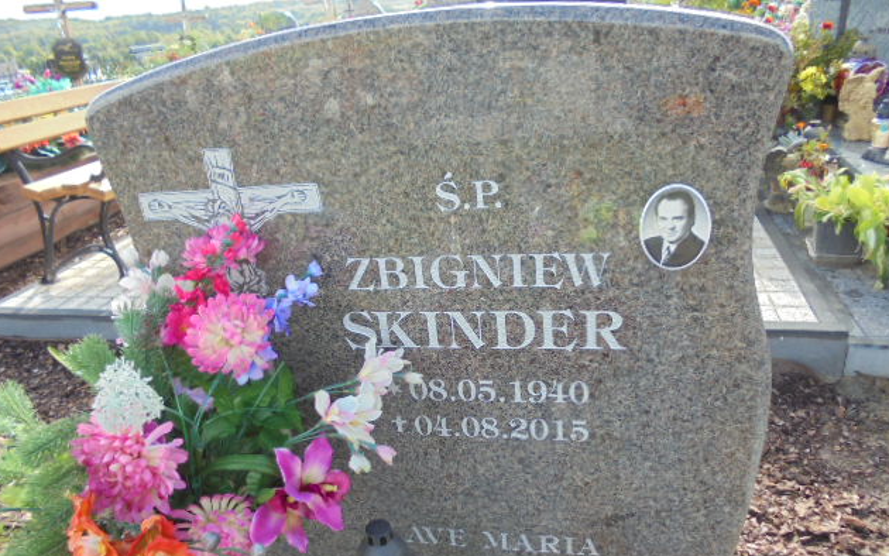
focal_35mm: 28
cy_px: 316
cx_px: 444
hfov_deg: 66.5
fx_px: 679
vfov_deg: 44.5
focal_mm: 4.6
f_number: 3.5
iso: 100
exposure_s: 1/200
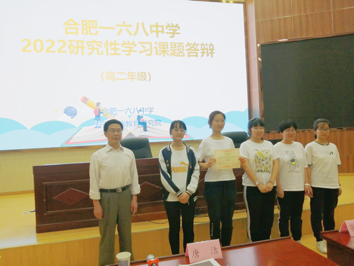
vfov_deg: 51.4
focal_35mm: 27
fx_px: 276
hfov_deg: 65.3
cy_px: 133
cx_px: 177
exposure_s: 1/33.3
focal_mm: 3.62
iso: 80
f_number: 1.8
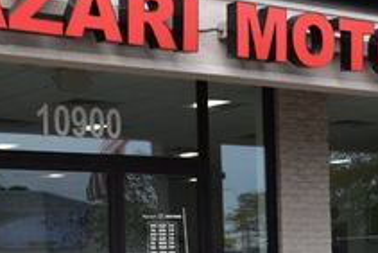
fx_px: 1193
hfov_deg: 17.4
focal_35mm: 114
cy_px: 269
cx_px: 412
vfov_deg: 11.9
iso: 400
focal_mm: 25
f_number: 11
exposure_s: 1/400
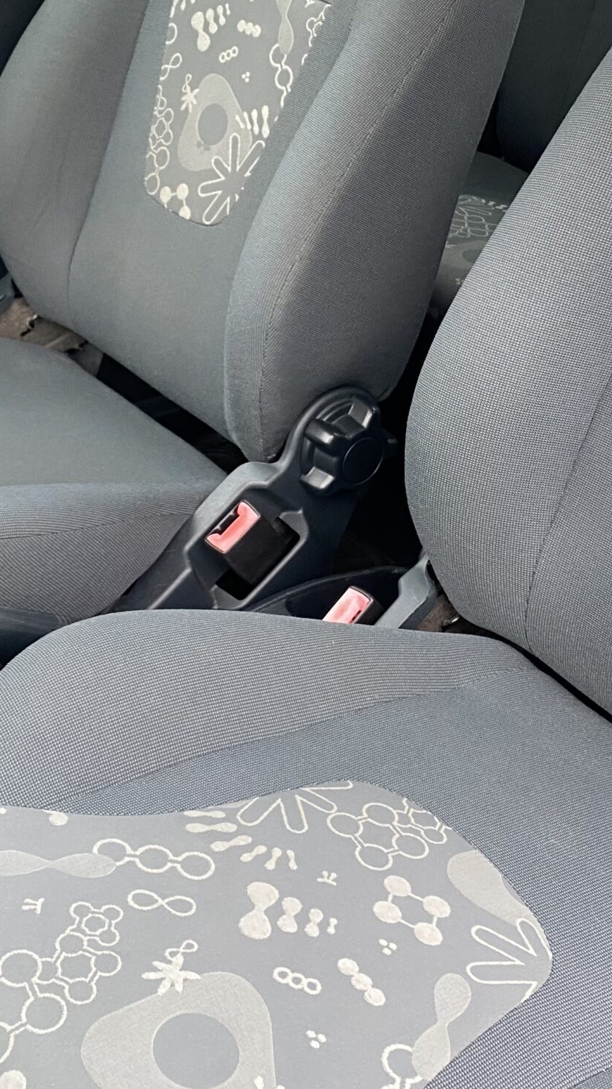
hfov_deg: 24.3
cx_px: 416
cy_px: 415
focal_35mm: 49
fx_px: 1414
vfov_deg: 41.8
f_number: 1.8
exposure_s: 1/60
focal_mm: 4.25
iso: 250
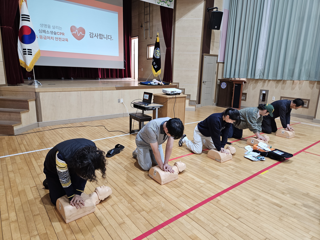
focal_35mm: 23
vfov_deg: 58.9
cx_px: 160
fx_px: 213
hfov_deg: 73.9
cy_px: 120
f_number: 1.8
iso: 160
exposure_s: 1/120
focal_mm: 5.4
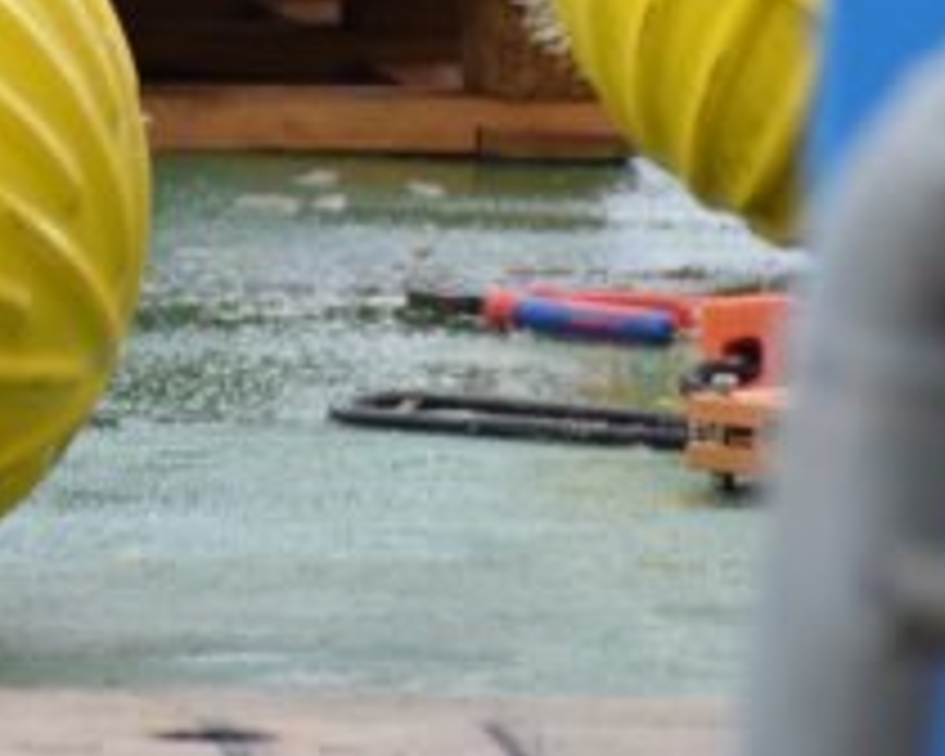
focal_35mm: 1232
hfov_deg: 1.6
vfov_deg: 1.3
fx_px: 34457
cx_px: 140
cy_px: -218
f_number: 6.3
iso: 400
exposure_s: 1/400
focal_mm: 250
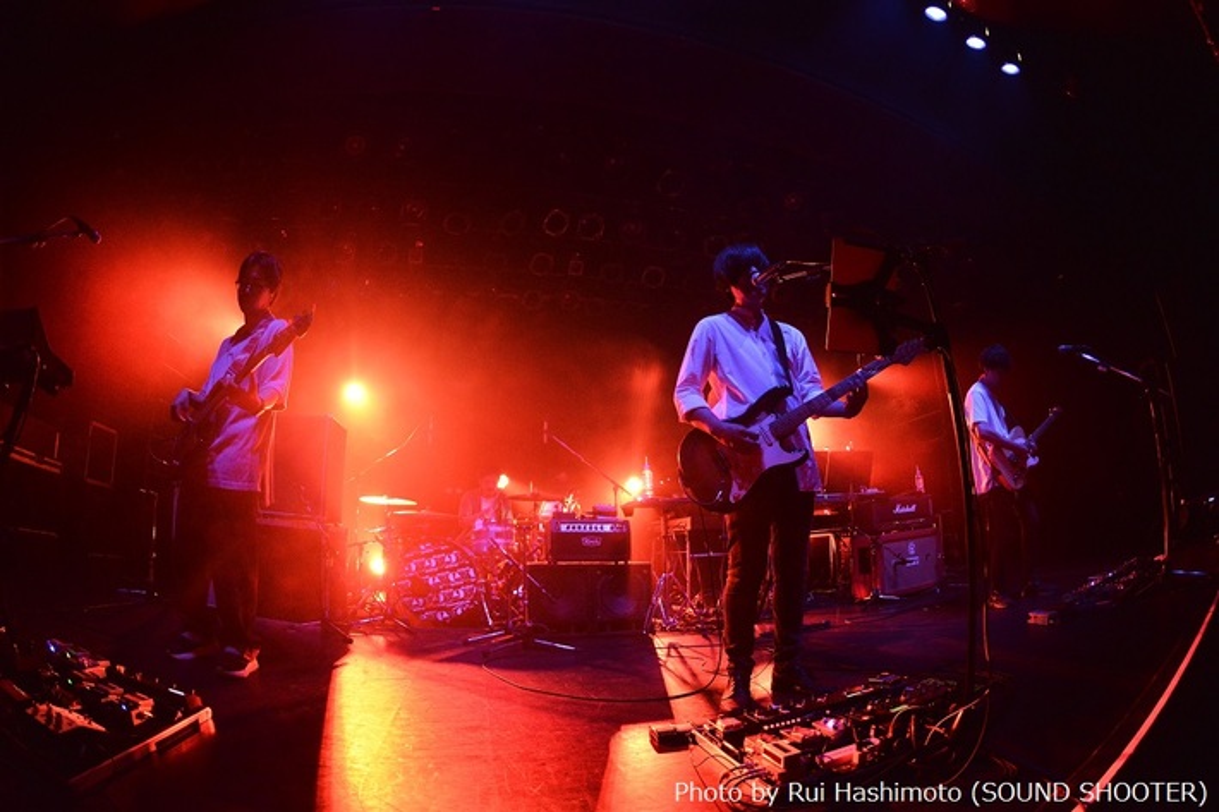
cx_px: 610
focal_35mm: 16
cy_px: 406
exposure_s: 1/200
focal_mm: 16
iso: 2500
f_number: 2.8
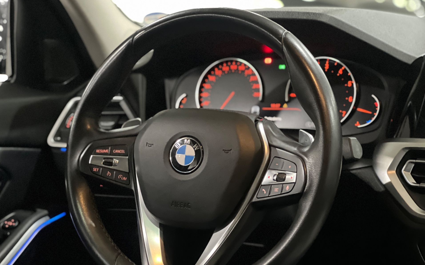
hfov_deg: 25.2
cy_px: 137
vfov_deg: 15.9
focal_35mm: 82
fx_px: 950
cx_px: 213
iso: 1000
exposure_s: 1/15
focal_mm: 9
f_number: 2.8
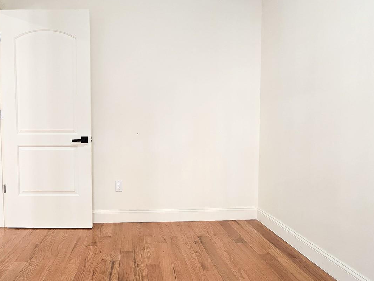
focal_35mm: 25
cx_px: 149
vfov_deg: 54.9
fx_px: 270
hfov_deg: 68.7
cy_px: 135
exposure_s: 1/60
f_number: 2.2
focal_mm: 2.2
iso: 160
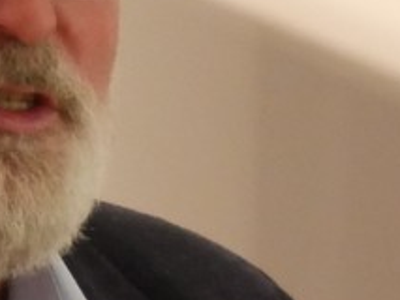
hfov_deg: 1.7
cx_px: 152
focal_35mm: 1188
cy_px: 729
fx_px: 13735
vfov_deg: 1.3
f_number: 5.3
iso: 2500
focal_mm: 88
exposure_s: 1/200
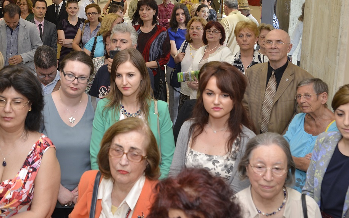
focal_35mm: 47
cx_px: 134
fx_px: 447
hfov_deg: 42.4
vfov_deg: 26.8
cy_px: 40
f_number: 5
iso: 500
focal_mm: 28
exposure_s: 1/100
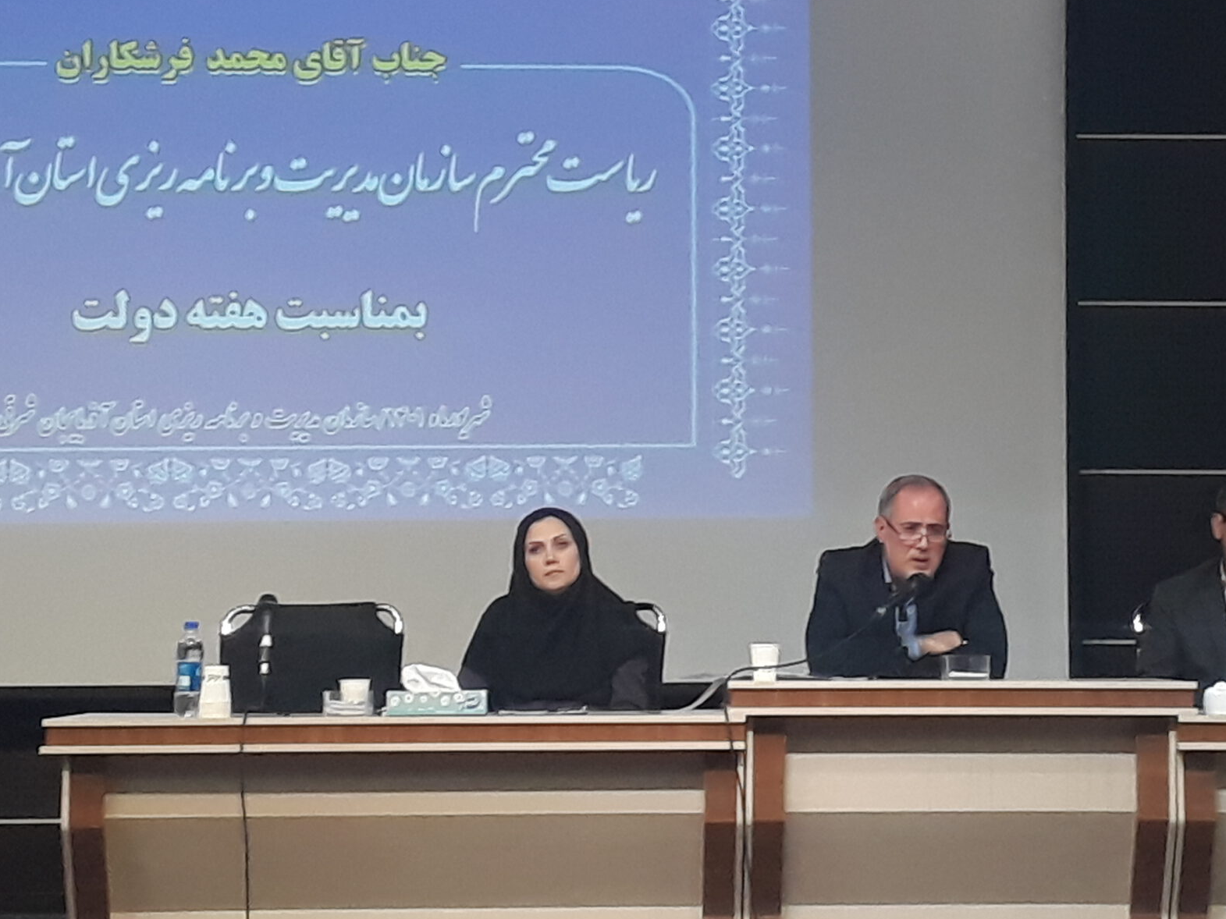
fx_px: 1558
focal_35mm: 44
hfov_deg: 41.8
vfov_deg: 32.7
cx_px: 909
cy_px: 332
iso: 160
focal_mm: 3.6
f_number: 1.9
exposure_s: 1/33
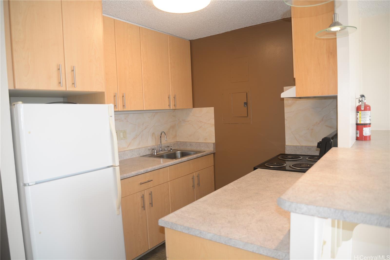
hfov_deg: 73.7
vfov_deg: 53.1
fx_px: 260
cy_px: 130
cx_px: 195
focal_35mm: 24
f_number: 3.5
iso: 100
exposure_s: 1/40
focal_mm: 24
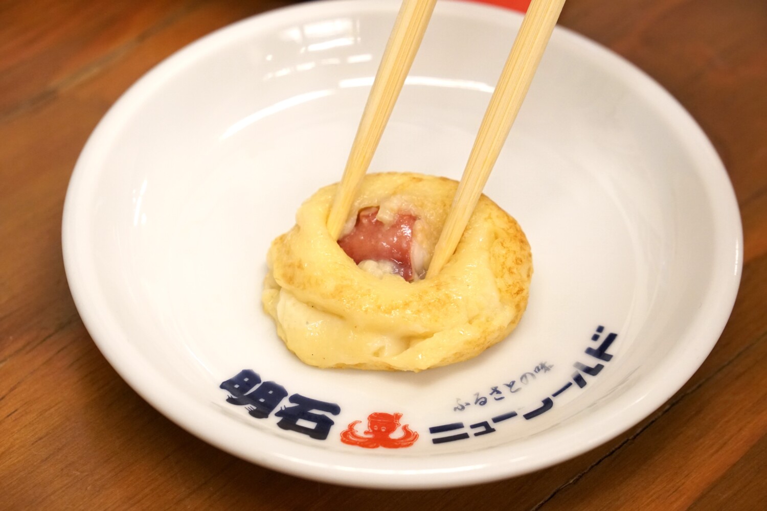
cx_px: 384
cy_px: 256
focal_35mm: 105
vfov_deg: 13.0
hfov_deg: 19.5
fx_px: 2237
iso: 2000
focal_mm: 70
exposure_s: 1/200
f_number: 5
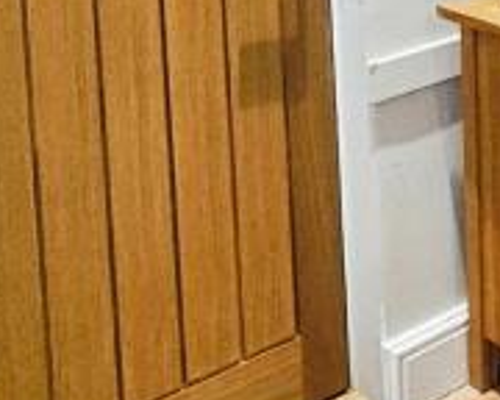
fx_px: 1065
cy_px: -14
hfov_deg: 25.0
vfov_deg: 20.5
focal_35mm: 72
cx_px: 514
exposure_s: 1/50
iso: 320
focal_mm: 1.7
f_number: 2.2
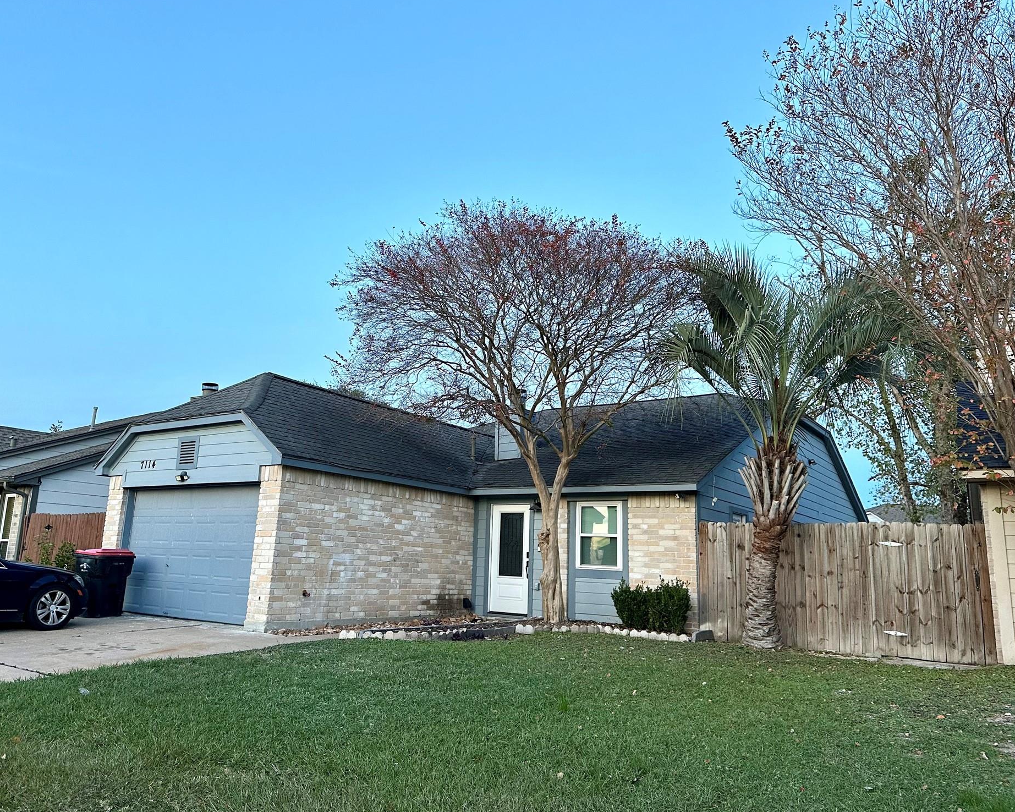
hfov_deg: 65.9
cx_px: 465
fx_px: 781
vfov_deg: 54.9
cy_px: 405
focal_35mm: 26
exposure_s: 1/60
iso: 250
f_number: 1.78
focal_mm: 6.86
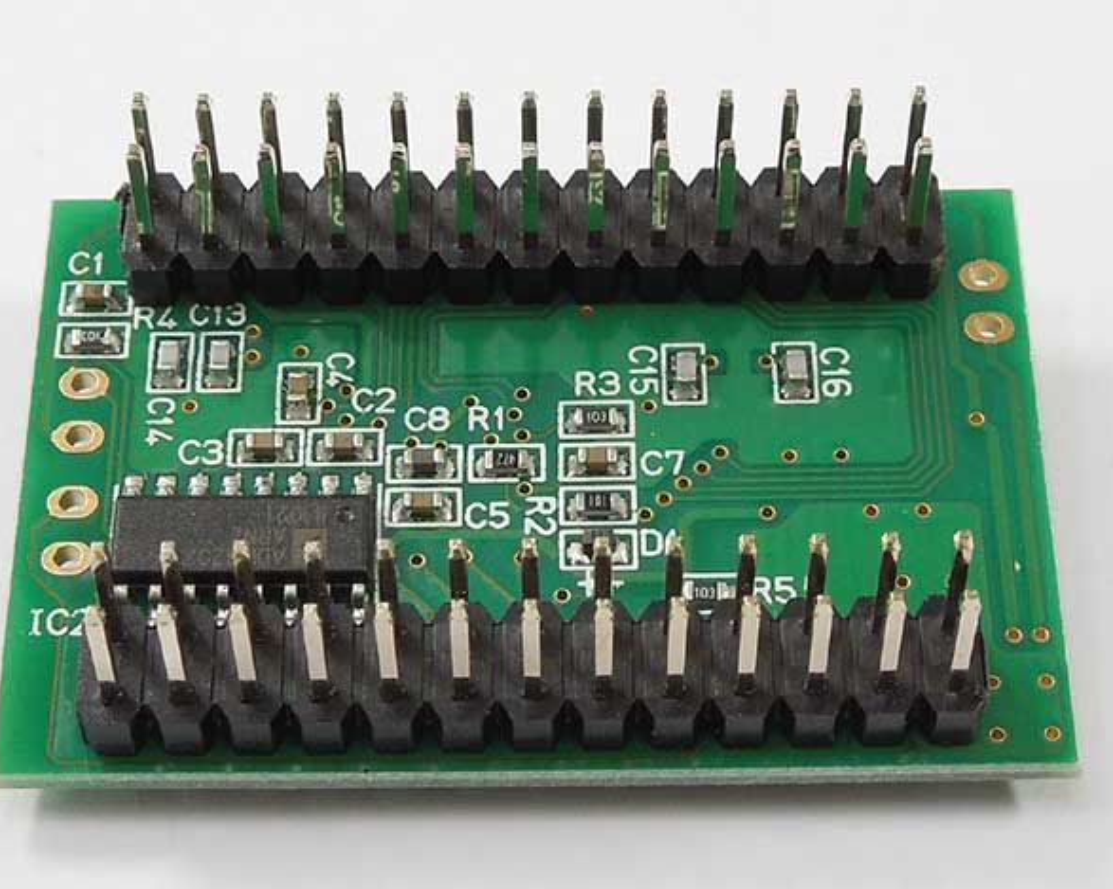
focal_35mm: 33
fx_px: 1086
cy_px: 438
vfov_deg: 44.5
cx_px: 529
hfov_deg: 54.2
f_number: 3.6
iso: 125
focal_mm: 5.6
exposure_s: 1/30
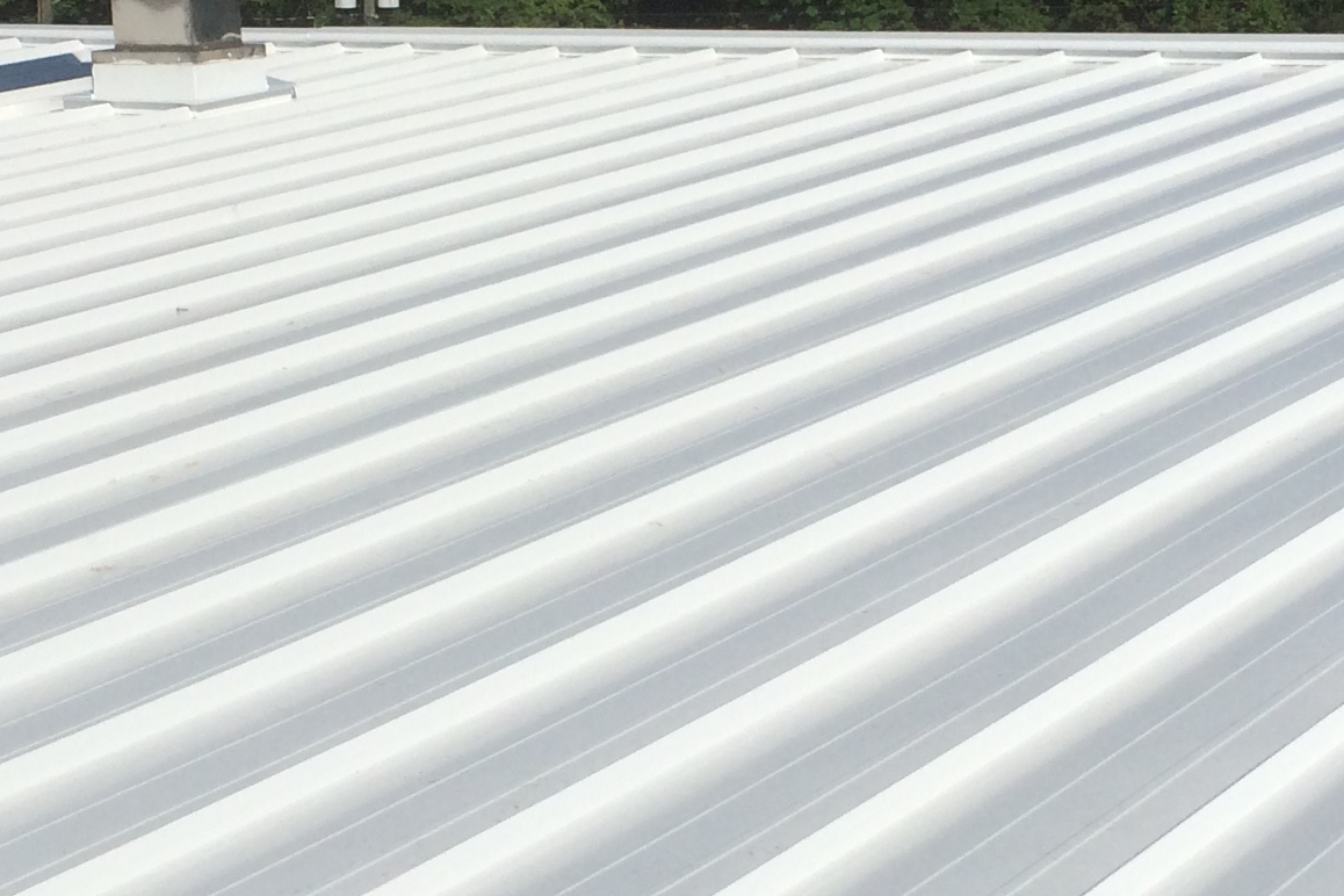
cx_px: 609
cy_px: 434
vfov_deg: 16.1
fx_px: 3173
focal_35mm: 85
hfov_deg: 23.9
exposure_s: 1/8264
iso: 32
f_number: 2.2
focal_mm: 4.15
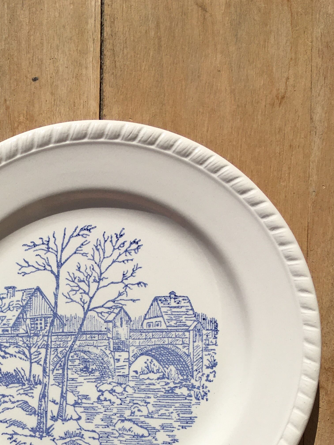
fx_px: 746
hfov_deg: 24.4
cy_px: 424
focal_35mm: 58
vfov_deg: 31.2
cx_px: 23
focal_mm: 4.15
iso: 25
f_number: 2.2
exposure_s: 1/4808
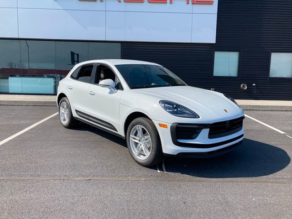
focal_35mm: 28
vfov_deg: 49.7
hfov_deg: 63.4
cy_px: 110
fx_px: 236
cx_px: 146
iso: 20
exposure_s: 1/1845
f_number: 1.8
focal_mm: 3.99
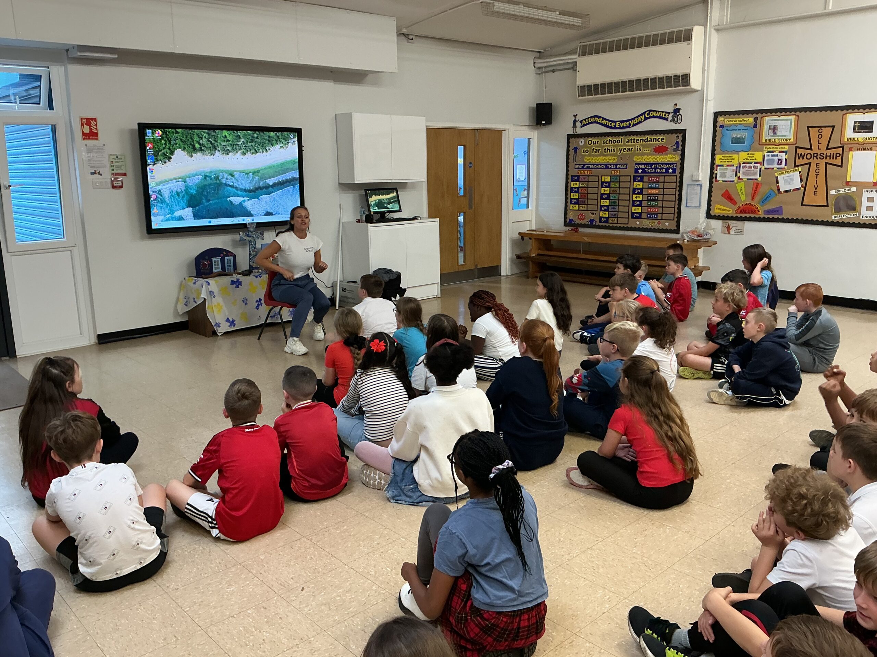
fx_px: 735
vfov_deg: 48.2
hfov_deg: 61.7
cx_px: 438
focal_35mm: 29
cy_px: 328
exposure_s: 1/50
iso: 100
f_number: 1.8
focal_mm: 3
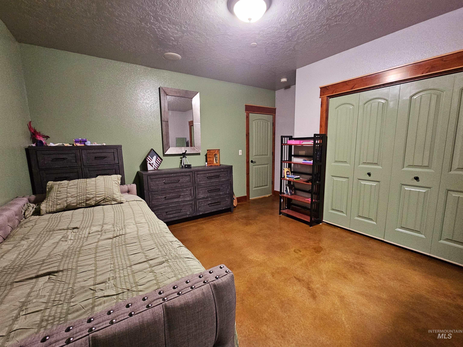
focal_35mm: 13
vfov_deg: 89.9
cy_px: 174
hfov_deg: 106.2
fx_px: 174
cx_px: 232
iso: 800
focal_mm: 2.2
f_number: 2.2
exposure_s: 1/24
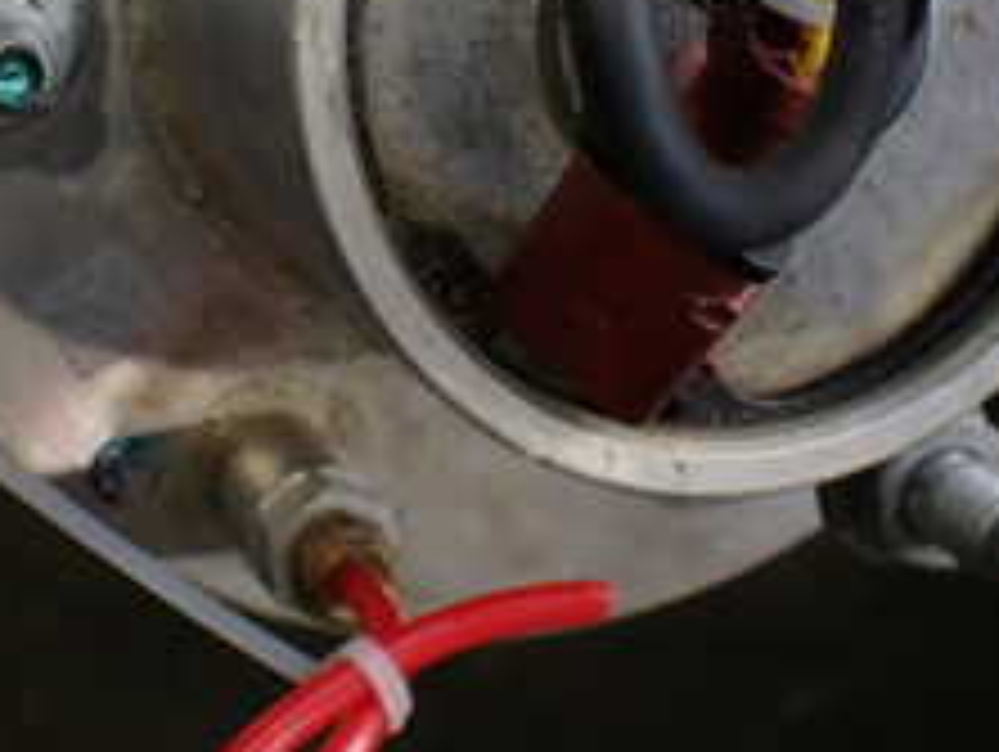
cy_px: 81
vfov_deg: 18.0
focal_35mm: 81
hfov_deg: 24.1
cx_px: 400
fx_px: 2340
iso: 200
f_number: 2.3
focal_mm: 5.4
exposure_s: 1/125
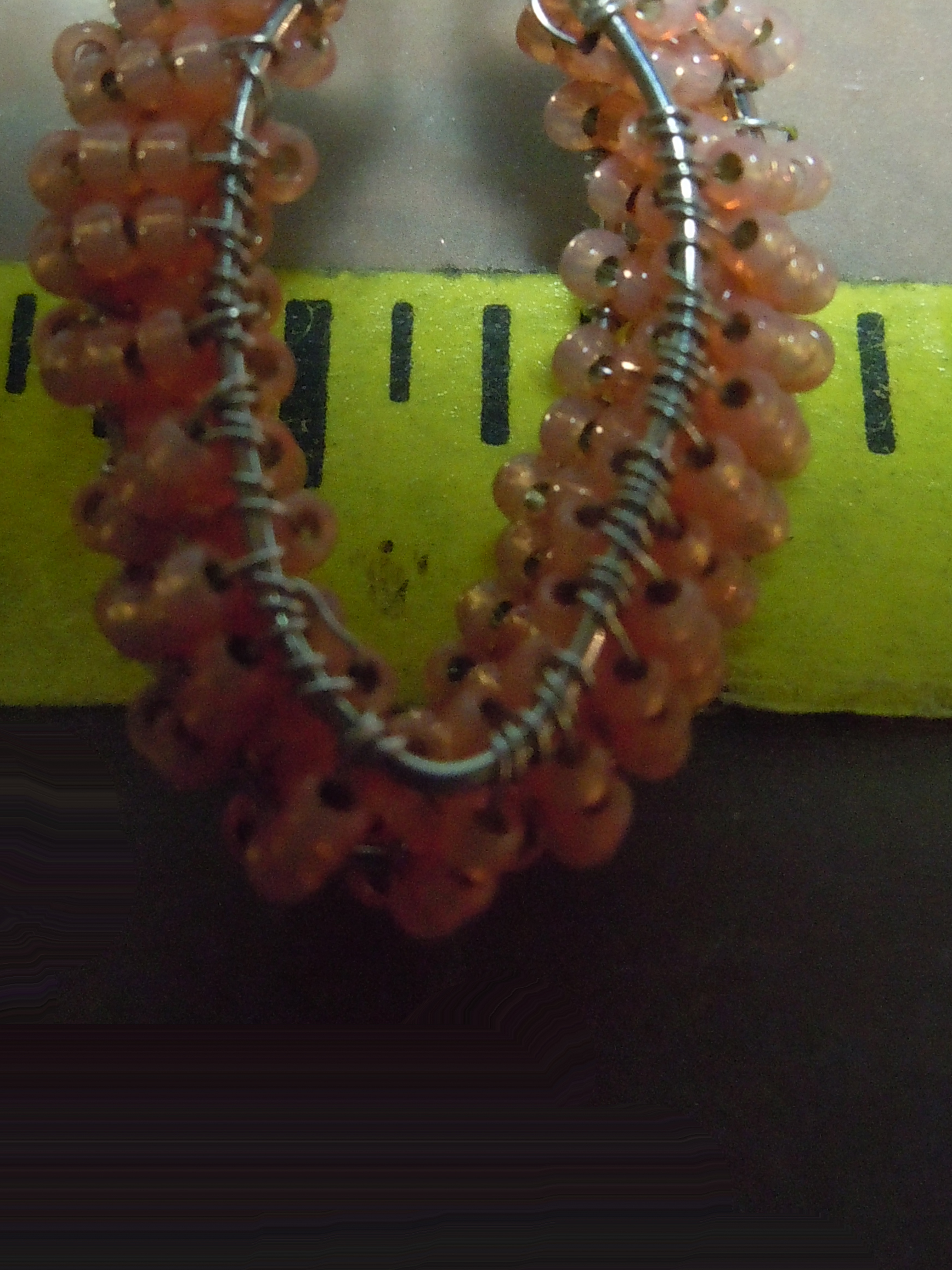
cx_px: 479
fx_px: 2053
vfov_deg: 33.3
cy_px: 248
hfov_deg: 26.1
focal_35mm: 56
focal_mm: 5.4
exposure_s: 1/60
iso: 800
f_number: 3.5
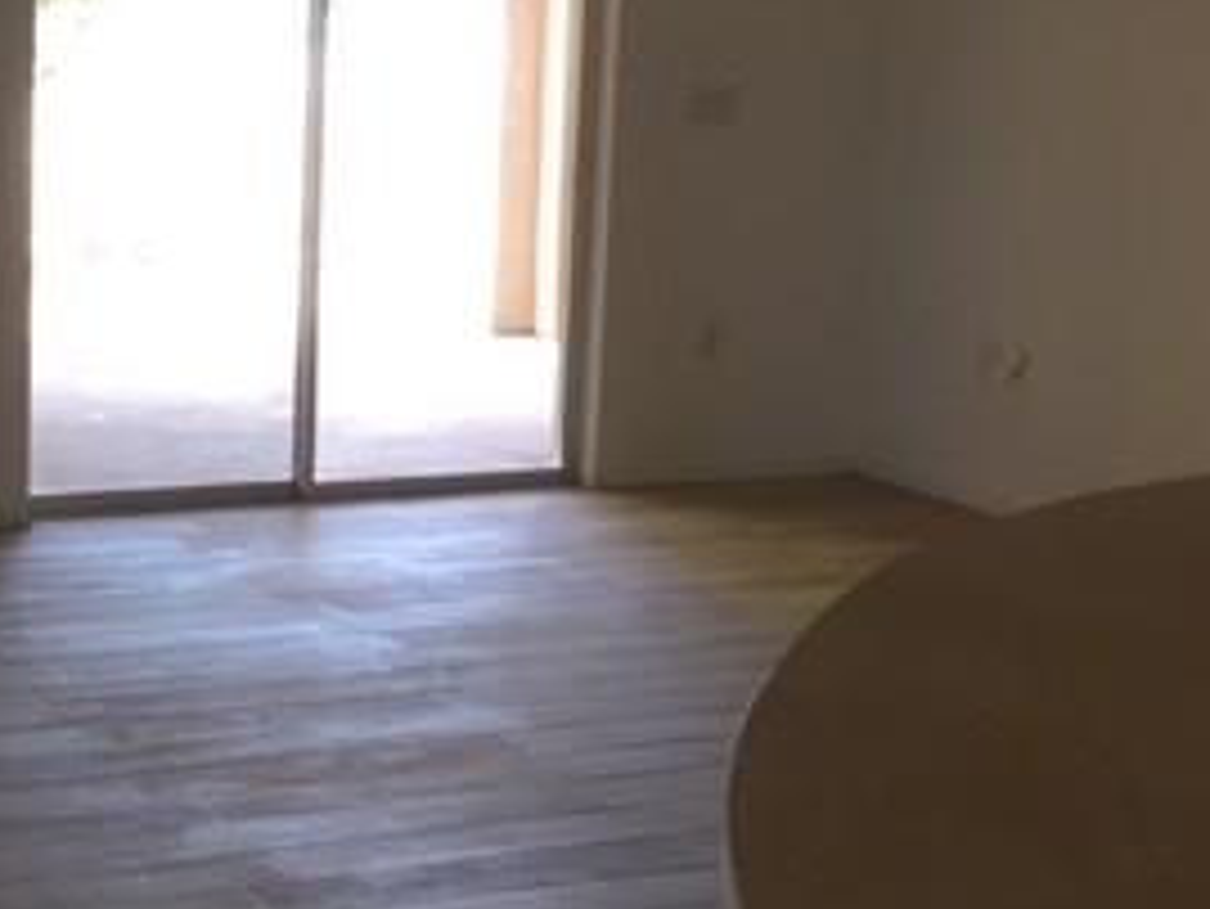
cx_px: 103
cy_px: 270
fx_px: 2413
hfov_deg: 27.1
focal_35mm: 69
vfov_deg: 21.2
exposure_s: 1/30
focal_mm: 4.15
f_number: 2.2
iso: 32
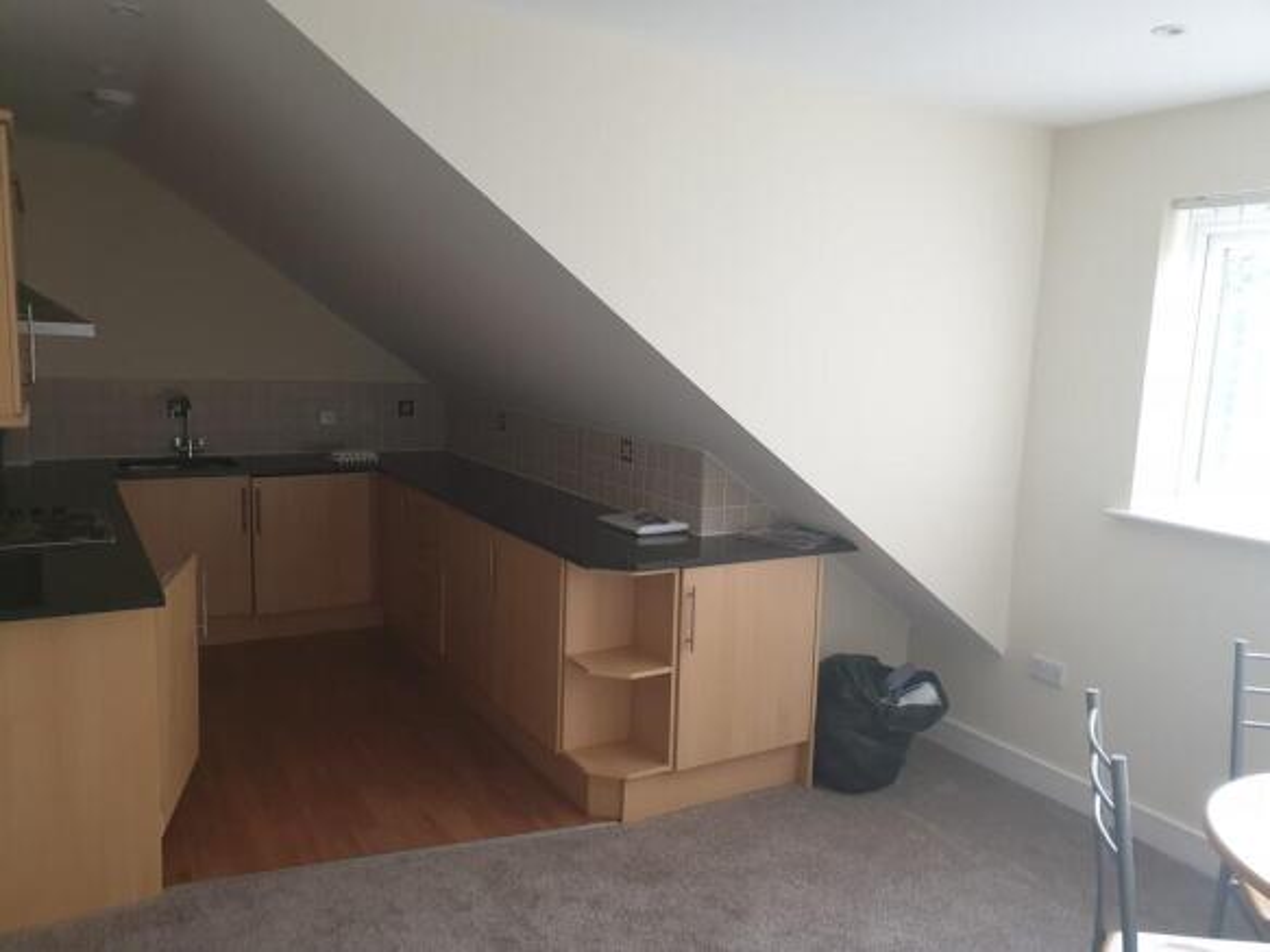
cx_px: 635
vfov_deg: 53.0
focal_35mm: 26
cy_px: 476
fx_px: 954
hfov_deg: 67.3
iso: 250
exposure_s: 1/30
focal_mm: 4.3
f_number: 2.4
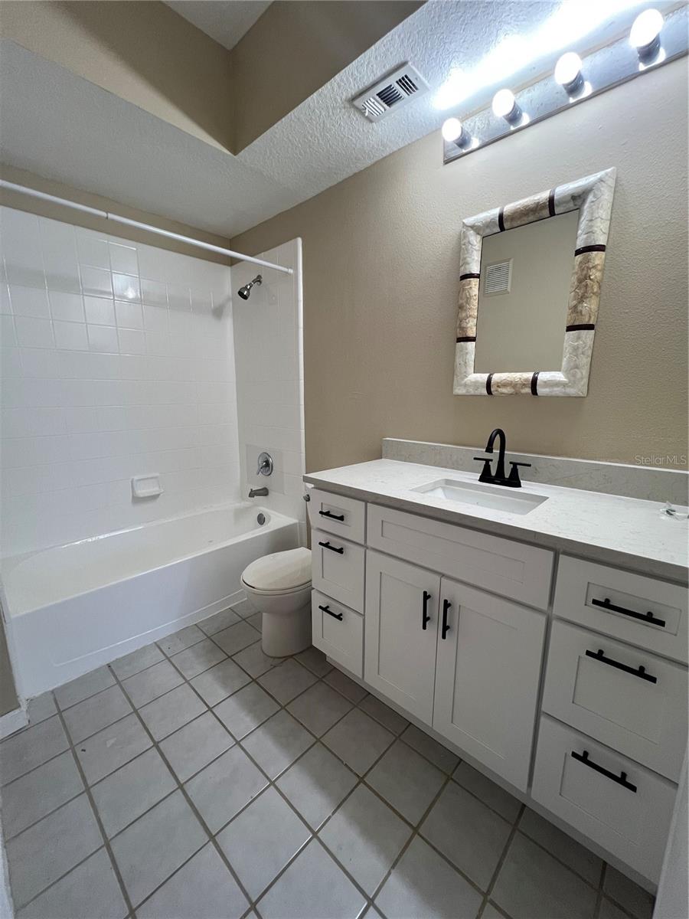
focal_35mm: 13
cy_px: 460
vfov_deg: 106.2
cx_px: 344
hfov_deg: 89.9
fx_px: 345
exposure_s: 1/120
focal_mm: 1.57
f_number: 1.8
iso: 200
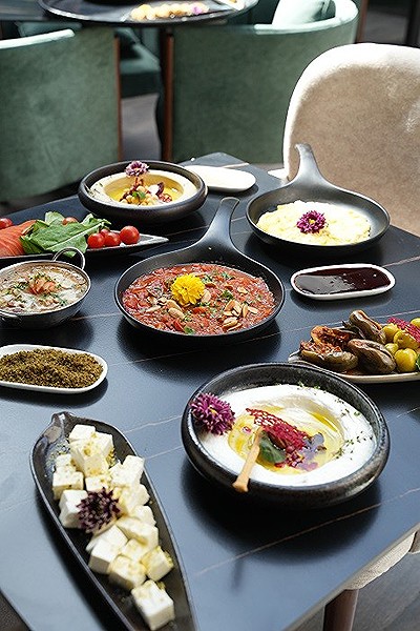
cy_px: 316
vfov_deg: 42.7
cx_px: 210
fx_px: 805
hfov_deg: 29.2
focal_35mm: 46
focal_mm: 46
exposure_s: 1/200
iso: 500
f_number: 5
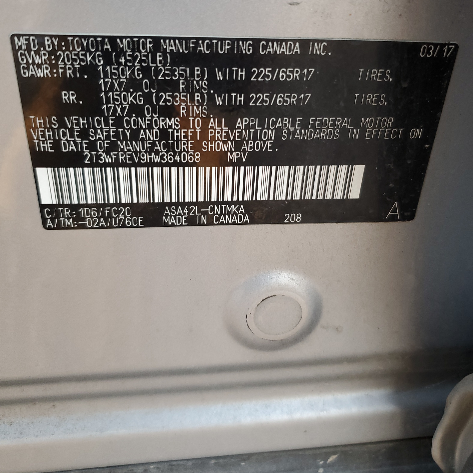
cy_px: 185
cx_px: 235
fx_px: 479
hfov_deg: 52.5
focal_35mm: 31
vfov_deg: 52.1
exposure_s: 1/60.2
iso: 58
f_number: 1.5
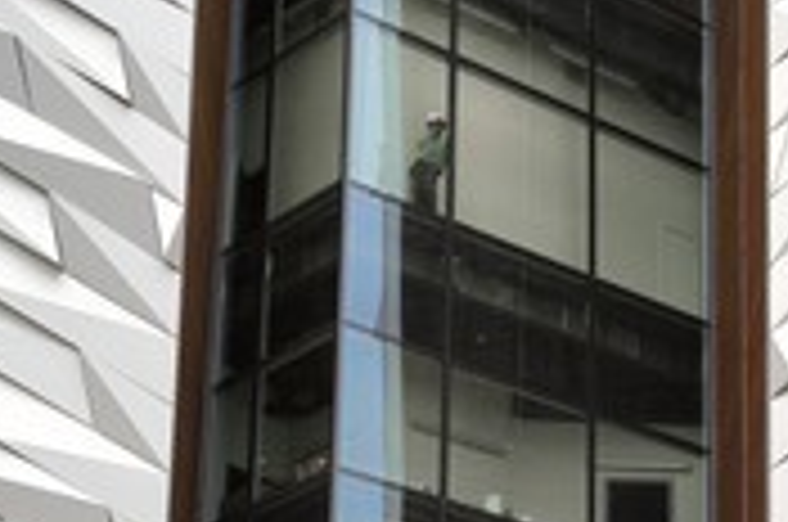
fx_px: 2207
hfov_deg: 19.7
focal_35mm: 101
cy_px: 598
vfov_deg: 13.2
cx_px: 777
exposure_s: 1/160
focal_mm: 42
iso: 800
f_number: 11
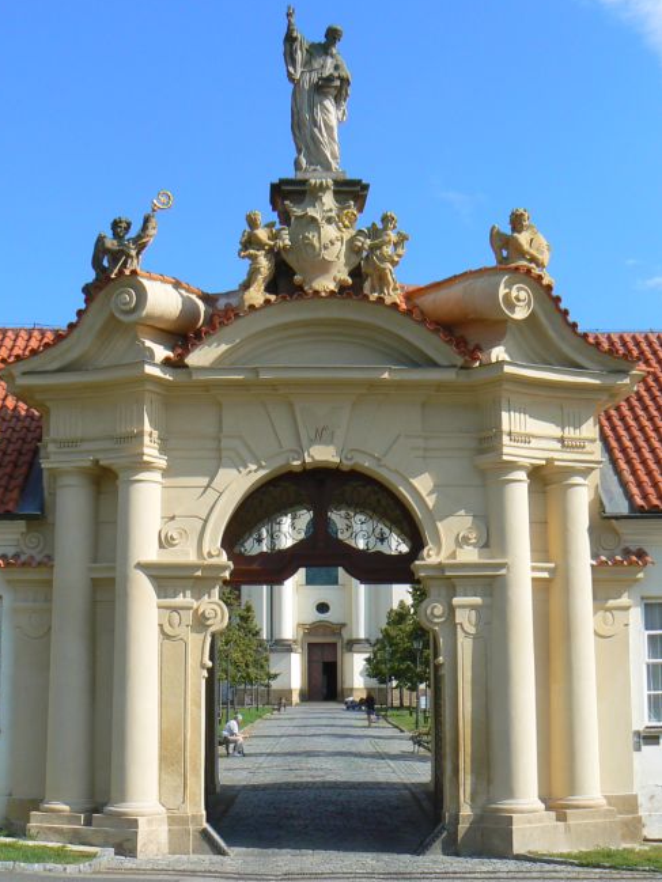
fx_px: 969
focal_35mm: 38
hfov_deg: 37.7
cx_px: 324
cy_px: 444
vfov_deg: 49.0
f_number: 6.3
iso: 80
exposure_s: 1/500
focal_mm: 6.2
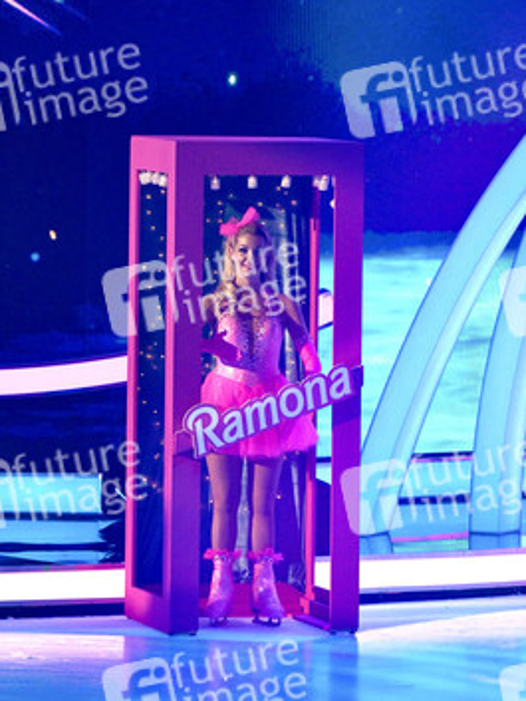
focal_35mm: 327
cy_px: 389
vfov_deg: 6.1
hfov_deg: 4.5
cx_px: 263
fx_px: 6621
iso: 5000
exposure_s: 1/320
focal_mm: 200
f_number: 3.5
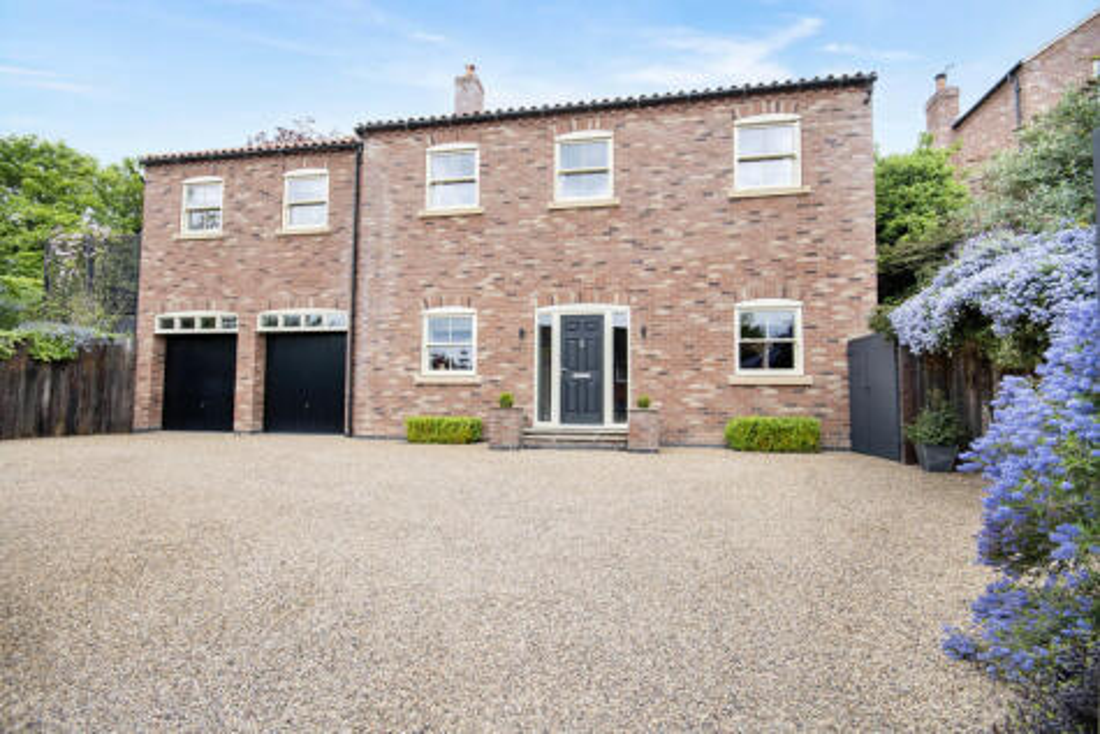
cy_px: 367
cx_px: 550
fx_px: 489
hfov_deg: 96.7
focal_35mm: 16
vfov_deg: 73.8
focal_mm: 11
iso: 100
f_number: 8
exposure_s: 1/50
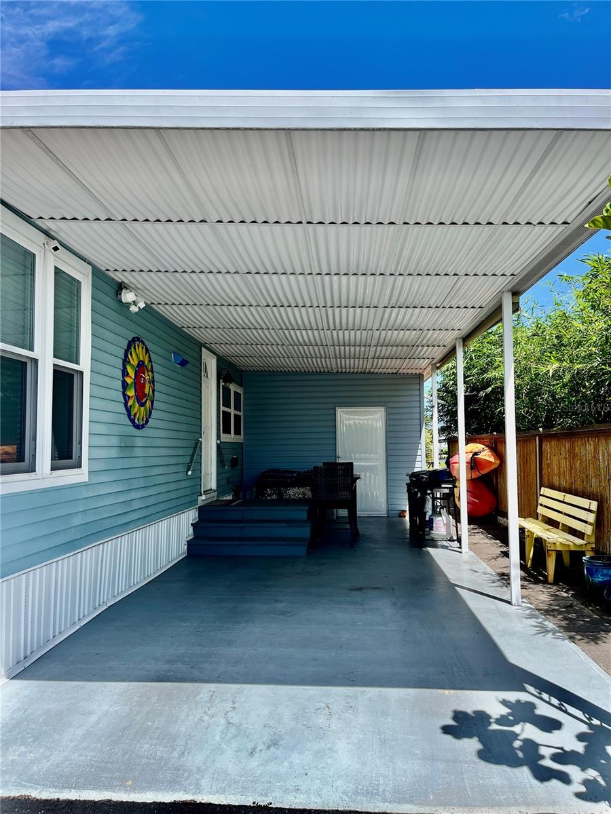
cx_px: 306
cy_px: 407
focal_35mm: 26
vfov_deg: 67.3
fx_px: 612
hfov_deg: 53.1
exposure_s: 1/2632
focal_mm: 5.1
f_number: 1.6
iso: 50
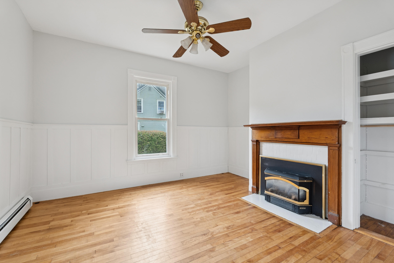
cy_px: 132
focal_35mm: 16
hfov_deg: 96.7
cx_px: 197
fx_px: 175
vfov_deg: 73.8
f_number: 7.1
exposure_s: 1/50
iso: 320
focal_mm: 16
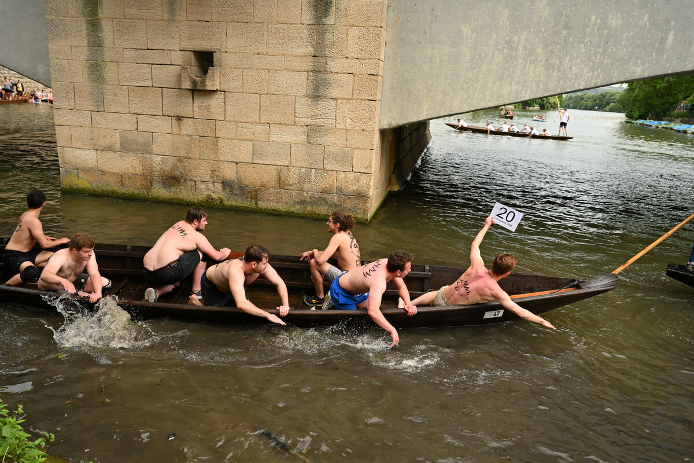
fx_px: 520
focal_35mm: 27
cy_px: 232
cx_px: 347
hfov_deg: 67.4
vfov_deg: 47.9
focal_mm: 27
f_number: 3.5
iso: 400
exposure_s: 1/1250
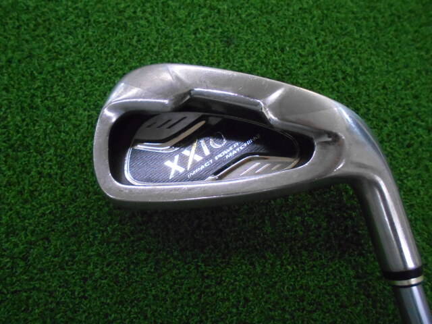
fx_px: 324
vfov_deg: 53.1
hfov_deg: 67.3
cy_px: 162
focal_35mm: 26
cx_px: 216
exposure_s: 1/200
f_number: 3.2
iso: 800
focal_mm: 4.6
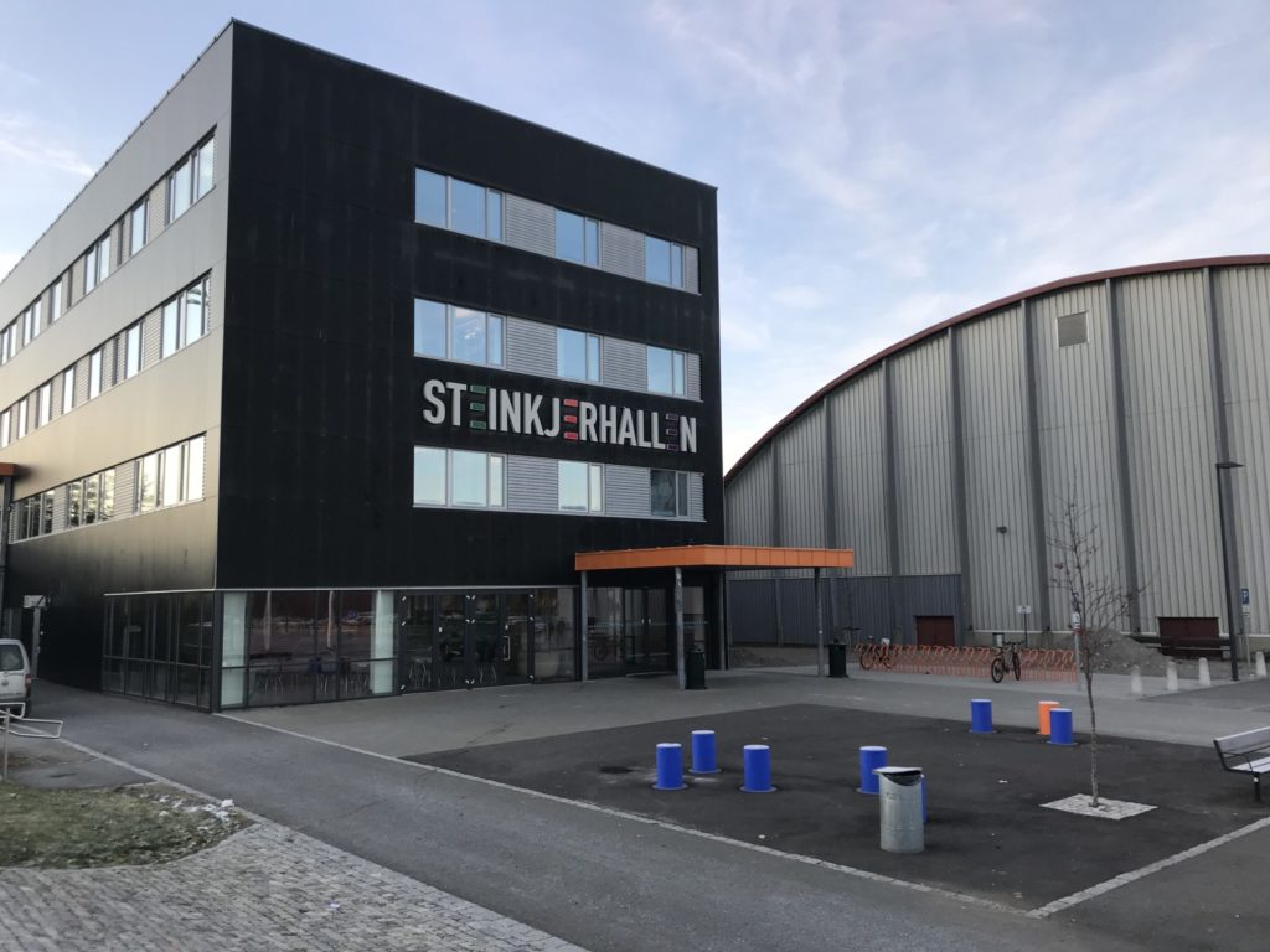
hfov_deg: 63.4
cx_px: 635
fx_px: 1027
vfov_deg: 49.7
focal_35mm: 28
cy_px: 476
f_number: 1.8
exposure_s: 1/180
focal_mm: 3.99
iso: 20
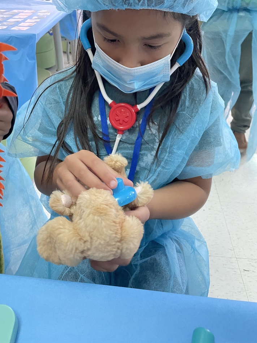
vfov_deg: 63.4
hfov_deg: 49.7
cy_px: 159
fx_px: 277
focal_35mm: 28
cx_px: 121
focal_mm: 4.2
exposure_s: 1/60
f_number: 1.6
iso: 500
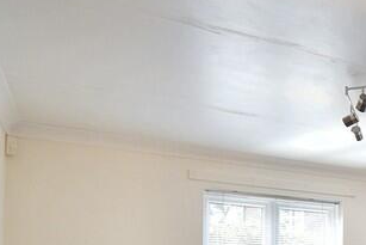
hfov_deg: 29.5
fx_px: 509
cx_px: 504
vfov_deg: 24.8
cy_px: 281
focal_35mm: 50
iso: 100
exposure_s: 1/50
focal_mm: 10
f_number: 4.5
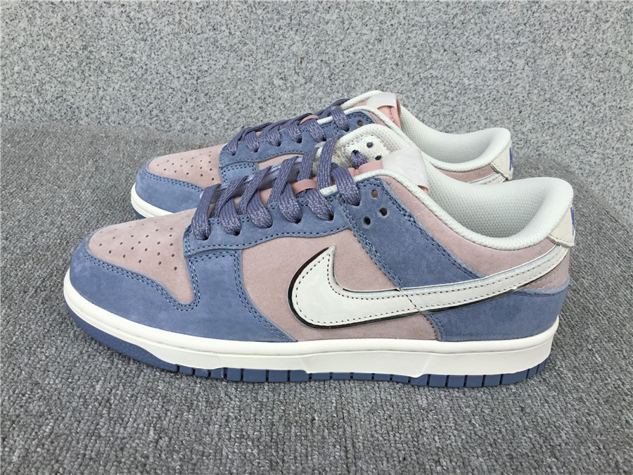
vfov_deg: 45.4
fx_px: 567
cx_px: 316
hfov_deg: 58.4
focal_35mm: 31
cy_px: 238
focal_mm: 3.3
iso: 25
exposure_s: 1/570
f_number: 2.4
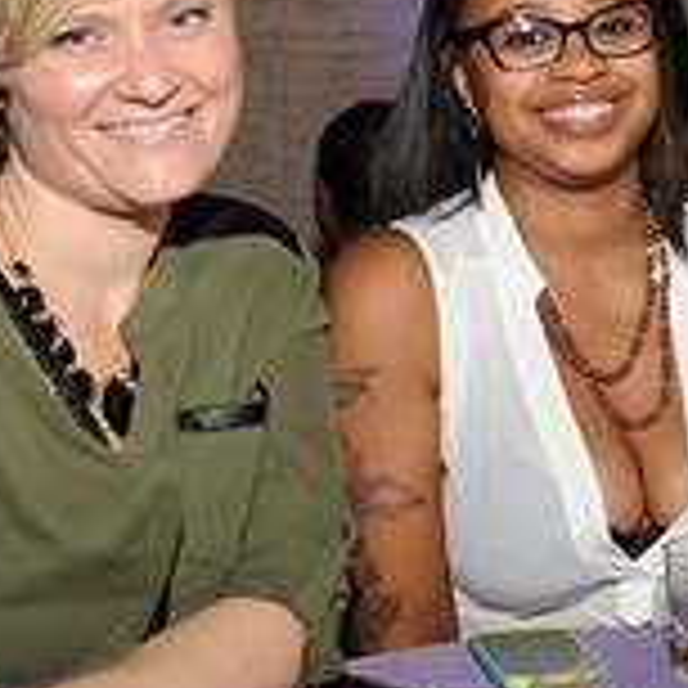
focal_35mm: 116
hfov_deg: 14.8
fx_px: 2608
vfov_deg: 15.0
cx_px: 661
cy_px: 319
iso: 1250
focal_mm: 38
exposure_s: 1/60
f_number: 6.3
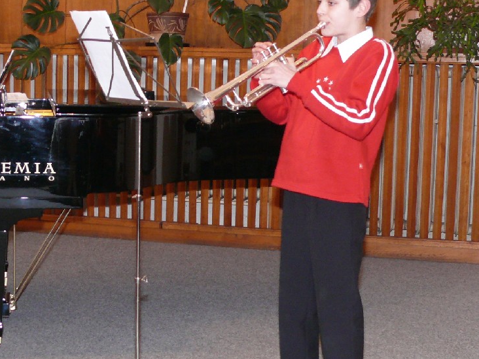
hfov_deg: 23.8
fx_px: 1135
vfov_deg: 18.0
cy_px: 175
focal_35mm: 82
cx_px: 190
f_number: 2.8
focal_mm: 9
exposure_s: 1/30
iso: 200
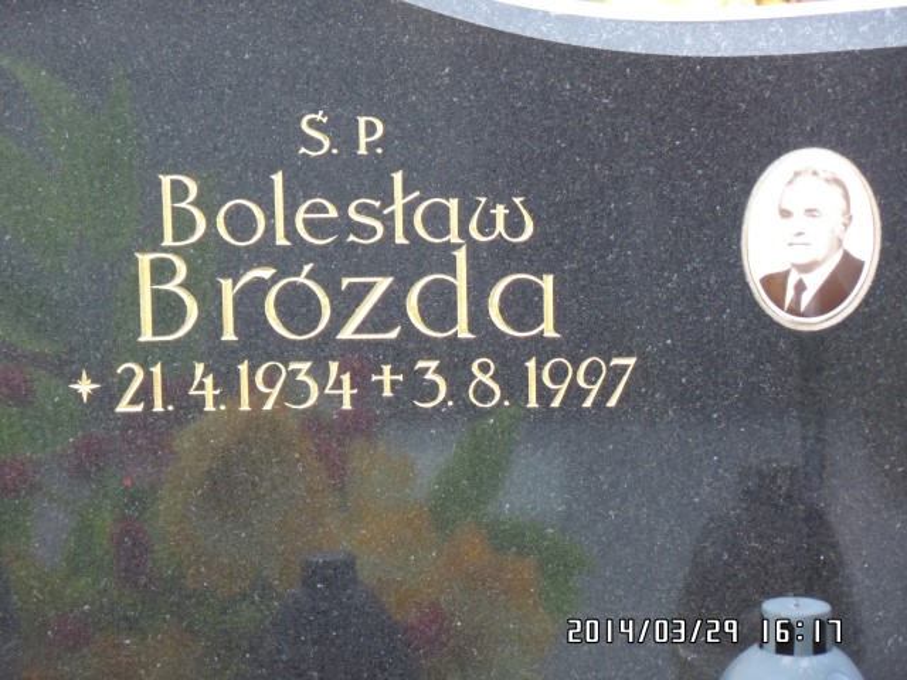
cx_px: 454
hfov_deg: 11.4
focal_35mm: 173
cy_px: 340
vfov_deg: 8.6
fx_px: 4533
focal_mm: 30.8
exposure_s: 1/60
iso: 240
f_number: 4.5
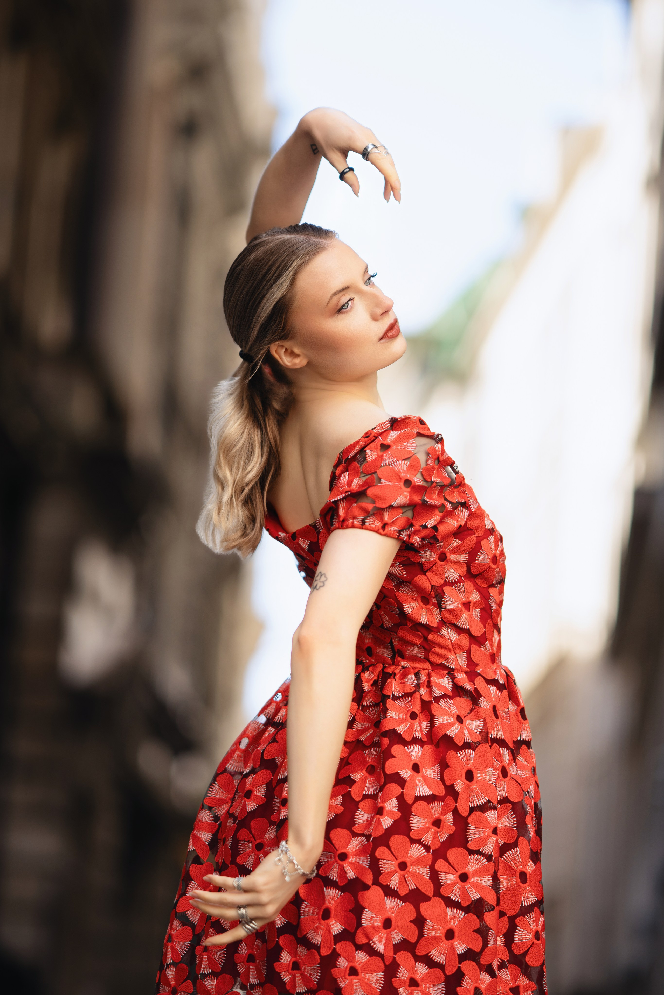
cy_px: 498
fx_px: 2351
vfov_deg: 23.9
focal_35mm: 85
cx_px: 332
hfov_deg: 16.1
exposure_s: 1/800
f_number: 1.4
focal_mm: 85
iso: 100
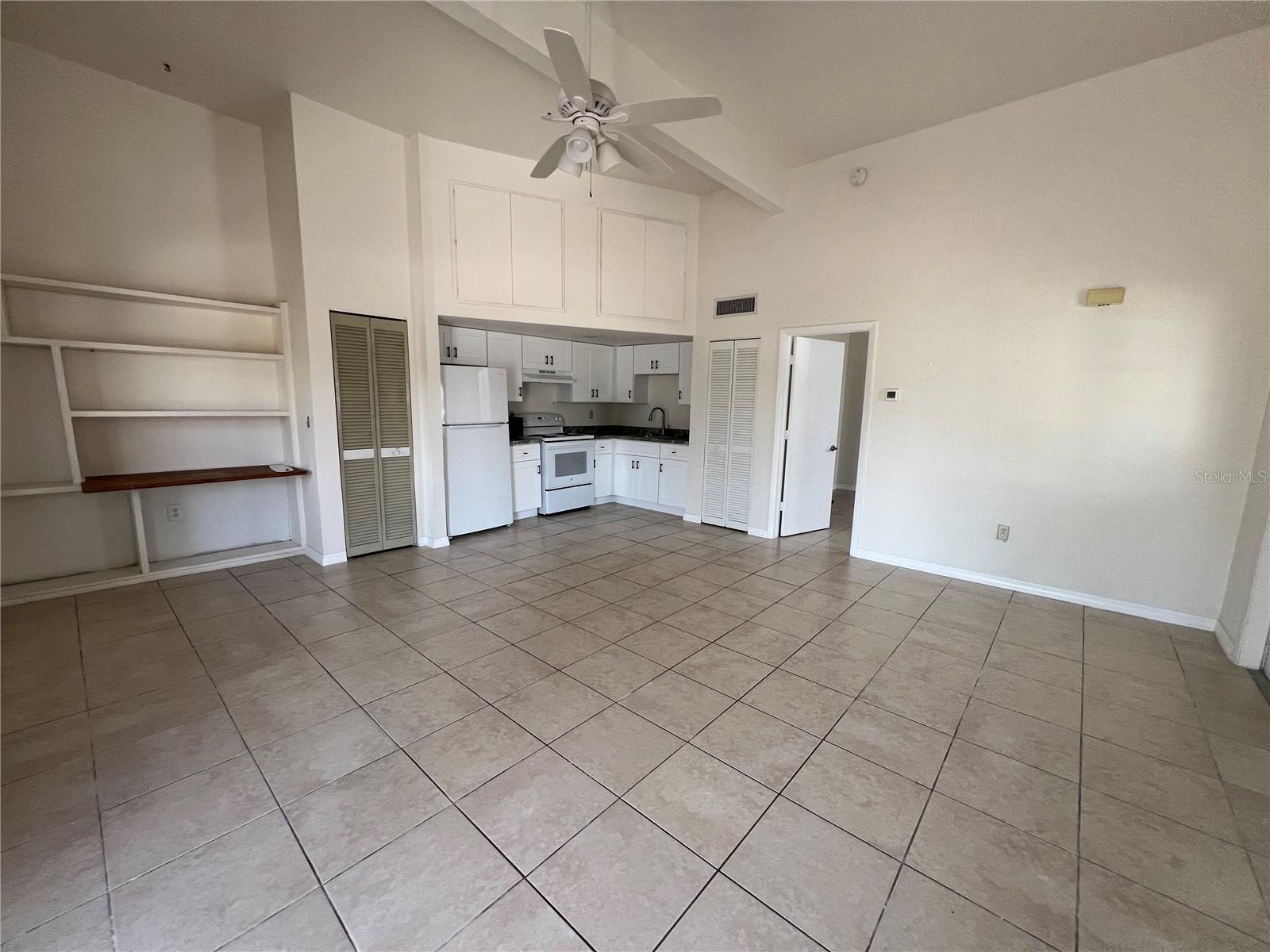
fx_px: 477
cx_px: 635
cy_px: 476
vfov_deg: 89.9
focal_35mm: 13
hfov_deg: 106.2
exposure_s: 1/99
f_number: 1.8
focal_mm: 1.57
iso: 80
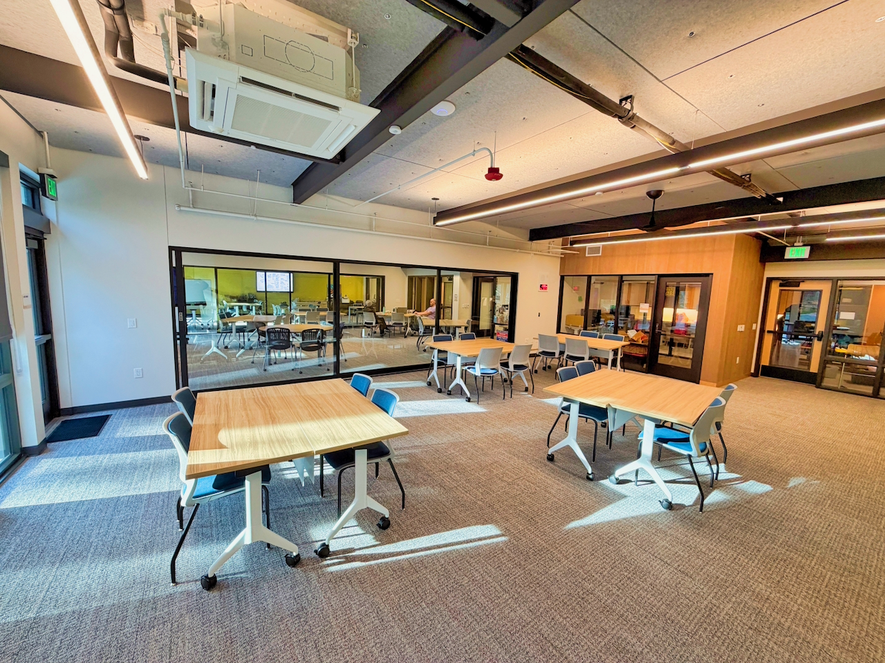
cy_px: 332
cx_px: 442
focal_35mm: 14
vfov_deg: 85.7
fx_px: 358
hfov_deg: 102.1
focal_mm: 2.22
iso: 200
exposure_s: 1/121
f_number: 2.2
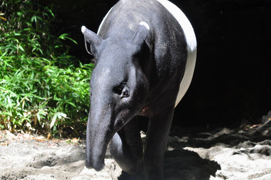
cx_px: 136
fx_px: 1128
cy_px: 90
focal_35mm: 150
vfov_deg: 9.1
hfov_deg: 13.7
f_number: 9
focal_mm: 100
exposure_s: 1/125
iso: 640
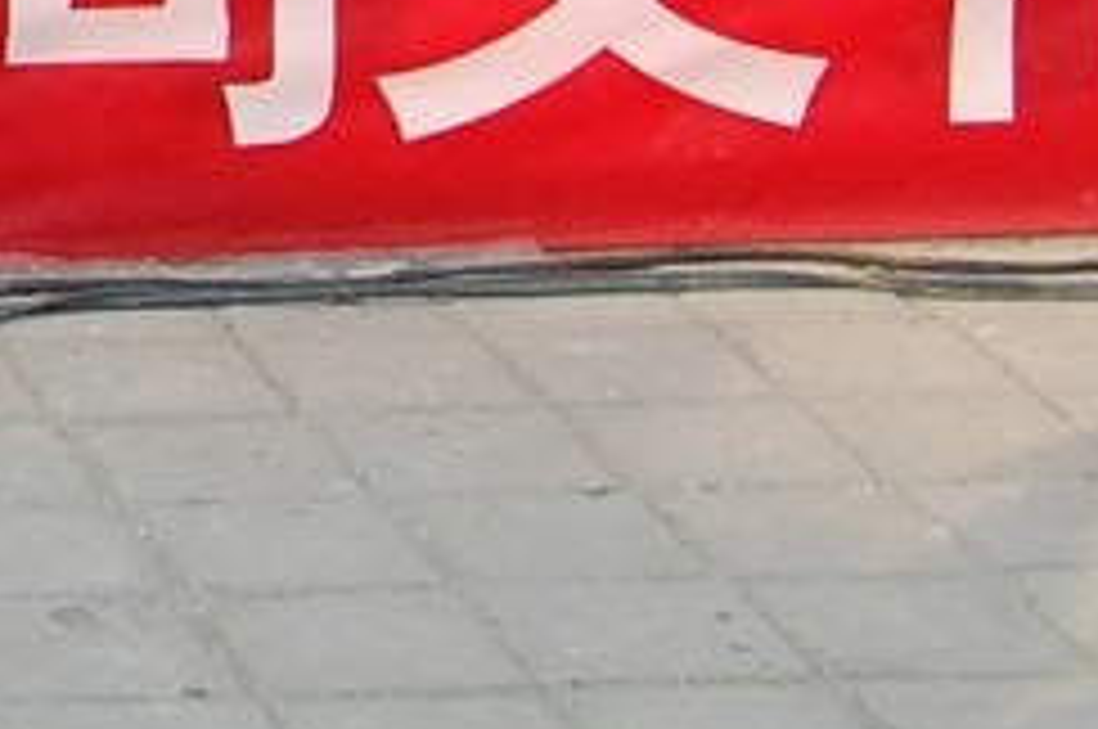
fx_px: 5095
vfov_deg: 7.7
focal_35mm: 167
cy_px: -920
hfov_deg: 11.1
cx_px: -1156
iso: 200
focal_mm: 17
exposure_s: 1/200
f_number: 7.1
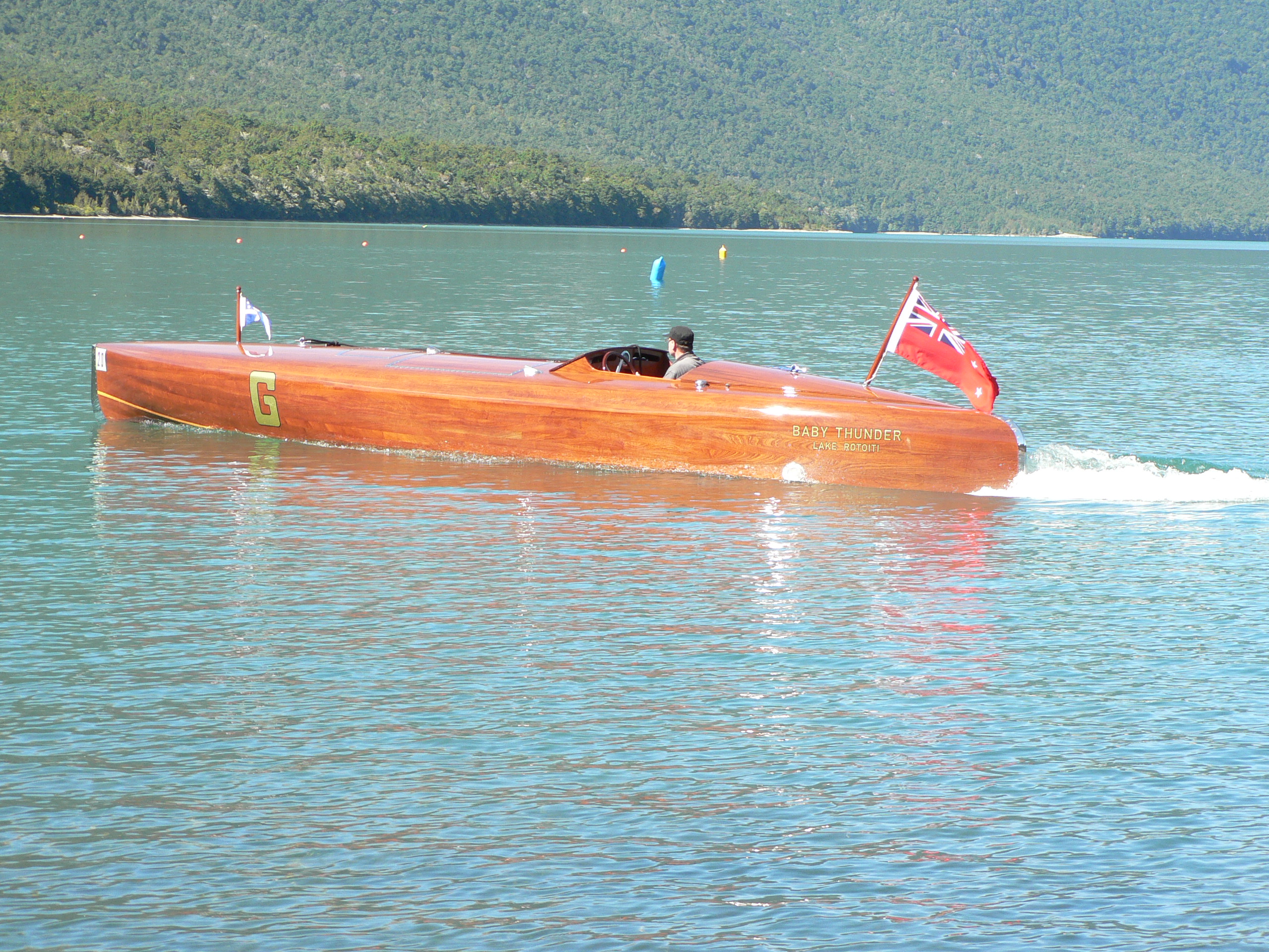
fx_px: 3813
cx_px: 634
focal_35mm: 104
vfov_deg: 14.2
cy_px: 476
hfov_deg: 18.9
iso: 100
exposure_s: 1/320
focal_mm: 17.3
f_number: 3.6
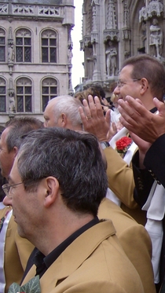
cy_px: 165
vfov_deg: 33.3
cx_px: 207
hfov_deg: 18.0
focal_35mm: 63
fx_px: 490
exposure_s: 1/256
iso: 100
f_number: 2.8
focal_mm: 6
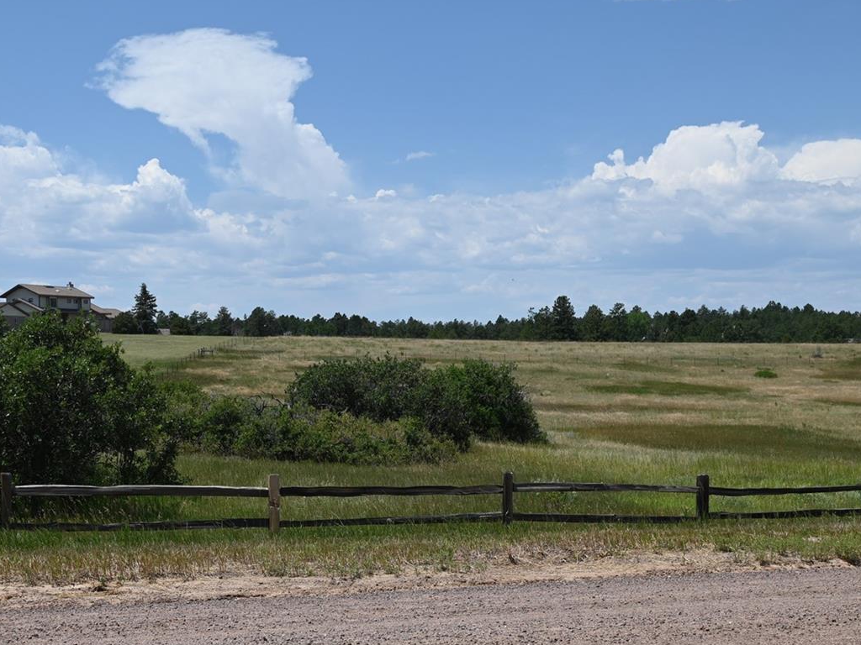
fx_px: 1418
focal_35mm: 57
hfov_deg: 33.7
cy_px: 388
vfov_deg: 25.6
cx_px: 358
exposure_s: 1/400
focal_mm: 38
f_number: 8
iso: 100
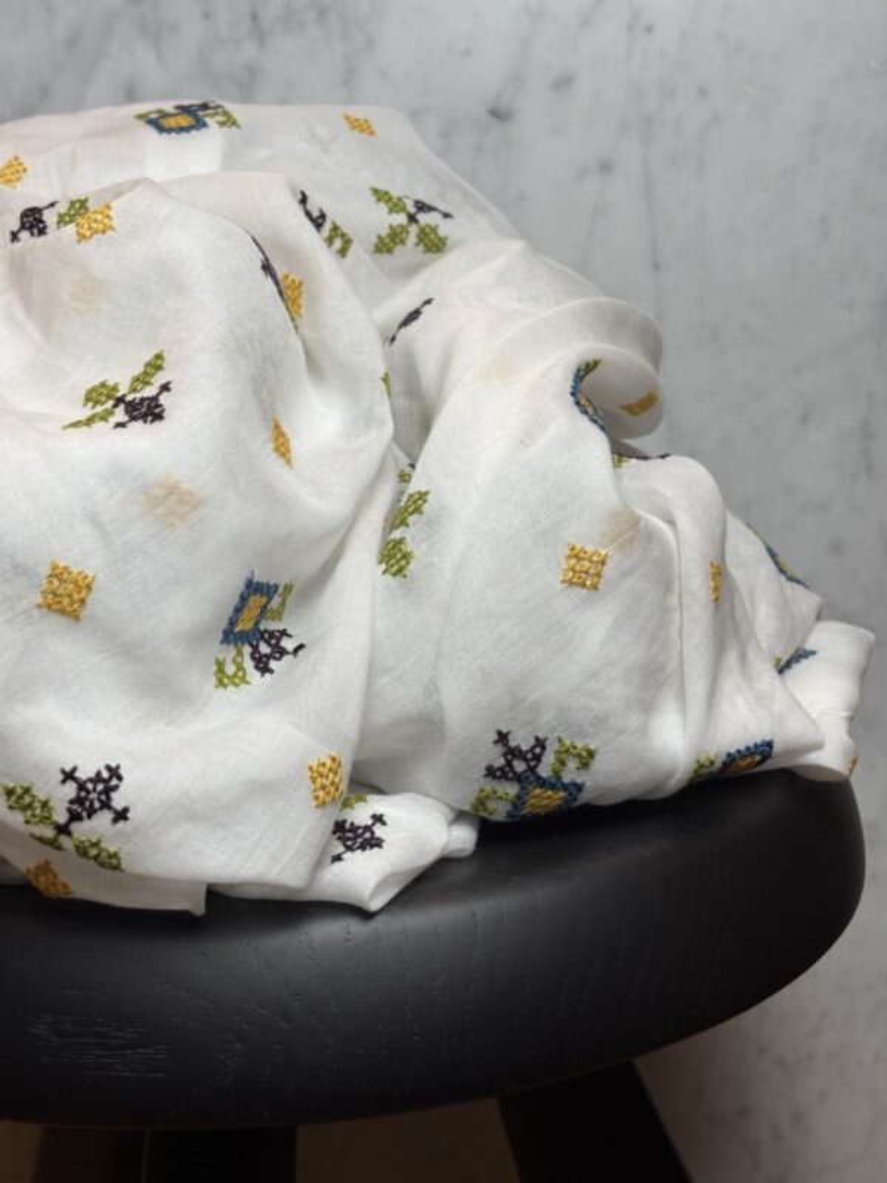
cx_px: 444
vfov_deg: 36.8
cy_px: 592
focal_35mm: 52
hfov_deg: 28.0
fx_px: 1777
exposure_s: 1/100
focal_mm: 5.96
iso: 32
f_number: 1.6
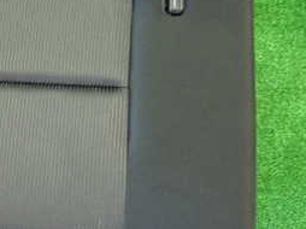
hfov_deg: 26.1
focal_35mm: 71
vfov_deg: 20.7
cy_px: 100
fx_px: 627
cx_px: 2
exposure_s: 1/15
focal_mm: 5.4
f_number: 2.3
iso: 800
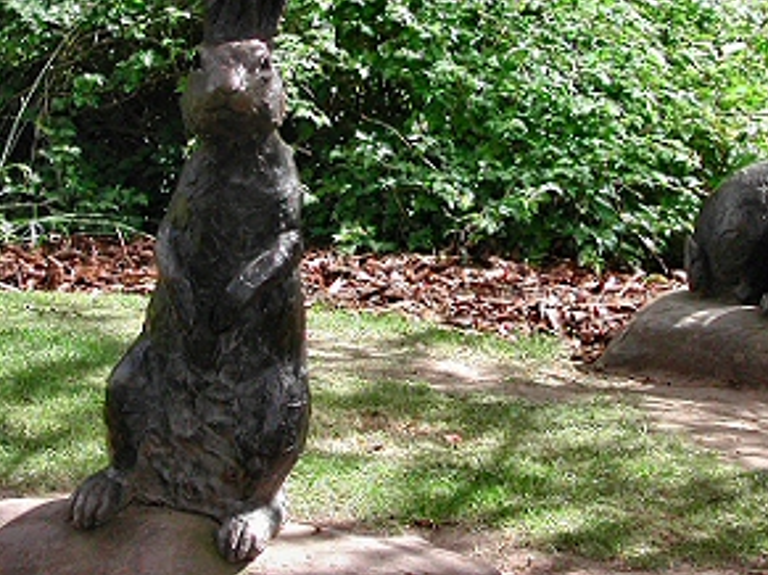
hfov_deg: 15.2
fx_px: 2883
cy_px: 164
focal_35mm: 130
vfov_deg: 11.4
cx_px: 395
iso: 100
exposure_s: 1/169
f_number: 4.1
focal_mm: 17.4
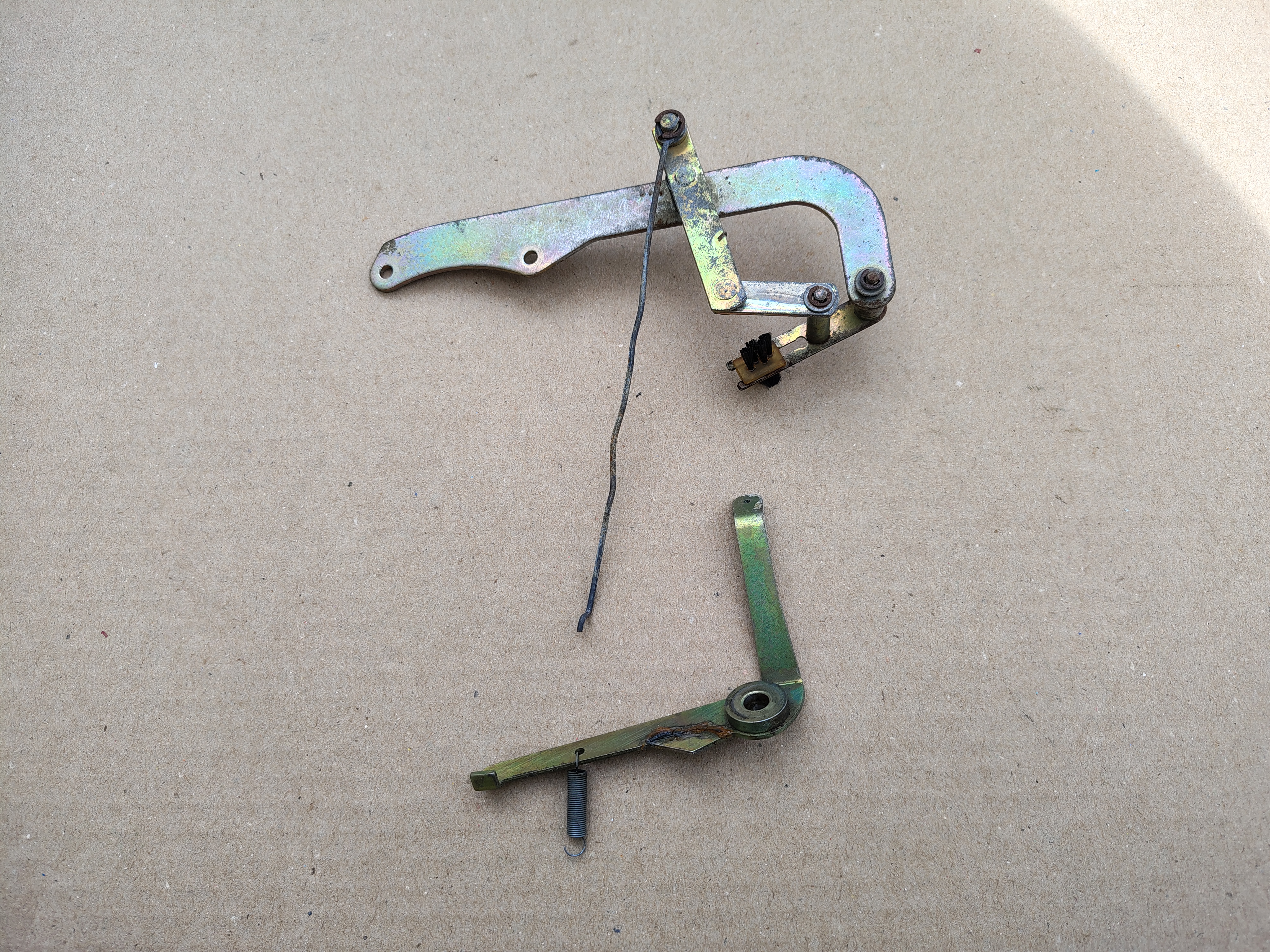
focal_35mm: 24
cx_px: 635
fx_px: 881
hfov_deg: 71.6
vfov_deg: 56.8
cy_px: 476
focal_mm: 5.56
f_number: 1.8
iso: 100
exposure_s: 1/299
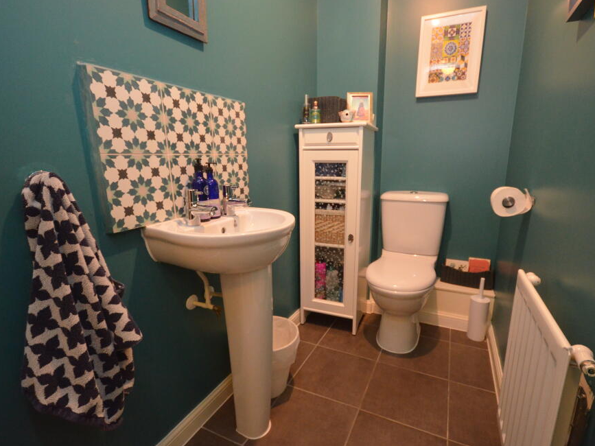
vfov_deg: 74.7
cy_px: 224
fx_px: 292
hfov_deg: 91.0
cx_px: 304
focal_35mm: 17
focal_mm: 10
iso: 3200
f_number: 4
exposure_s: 1/60
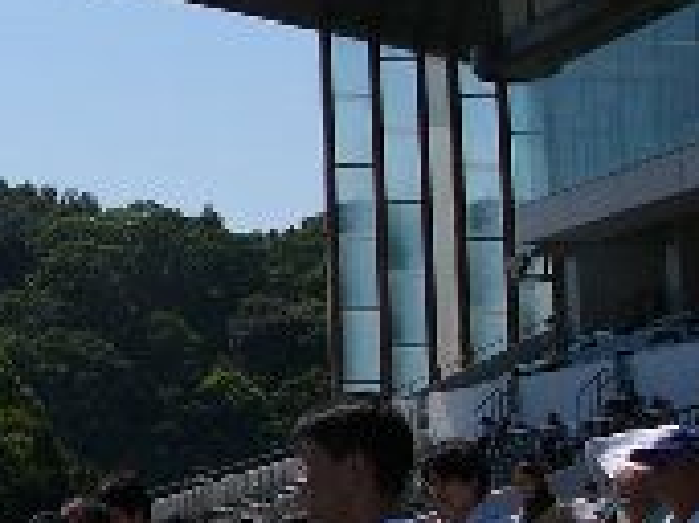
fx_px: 2724
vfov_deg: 10.9
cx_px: -601
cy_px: 110
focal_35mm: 135
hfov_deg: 13.1
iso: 50
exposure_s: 1/1000
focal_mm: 6
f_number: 8
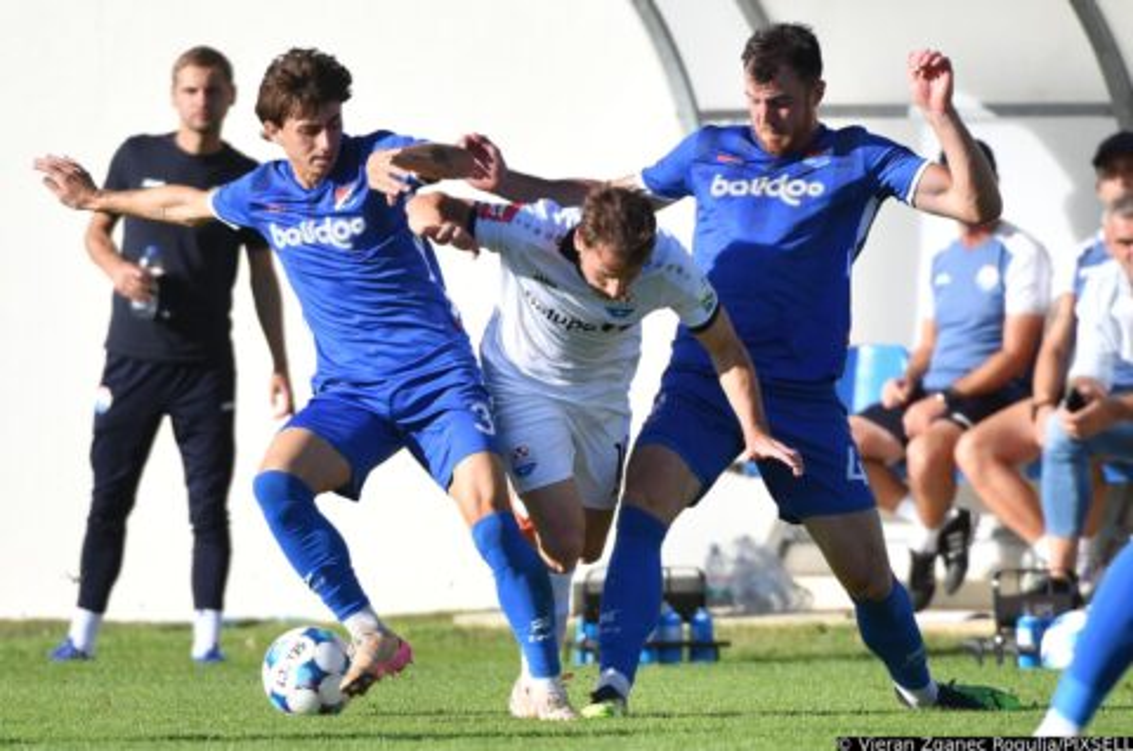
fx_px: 12564
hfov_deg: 5.2
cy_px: 376
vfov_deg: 3.4
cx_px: 566
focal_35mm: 400
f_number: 5
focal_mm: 400
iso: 400
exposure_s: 1/2000
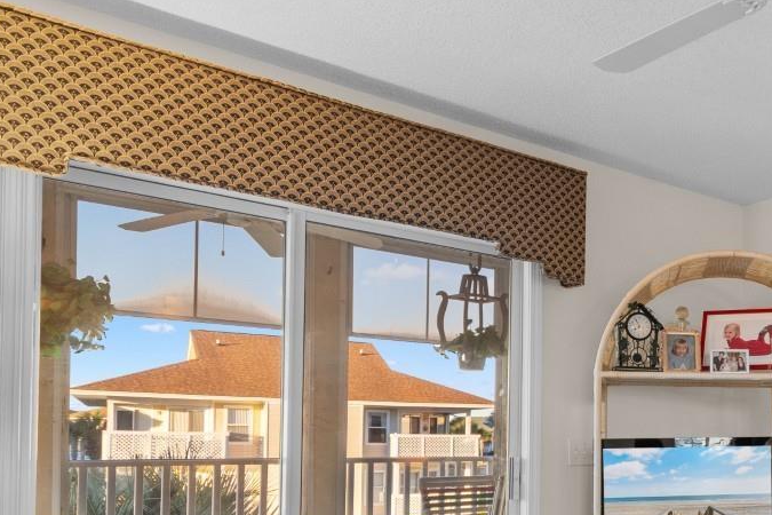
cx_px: 731
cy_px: 428
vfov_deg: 35.4
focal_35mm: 36
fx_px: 772
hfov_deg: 46.5
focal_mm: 10
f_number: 4.5
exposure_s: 1/3
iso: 100
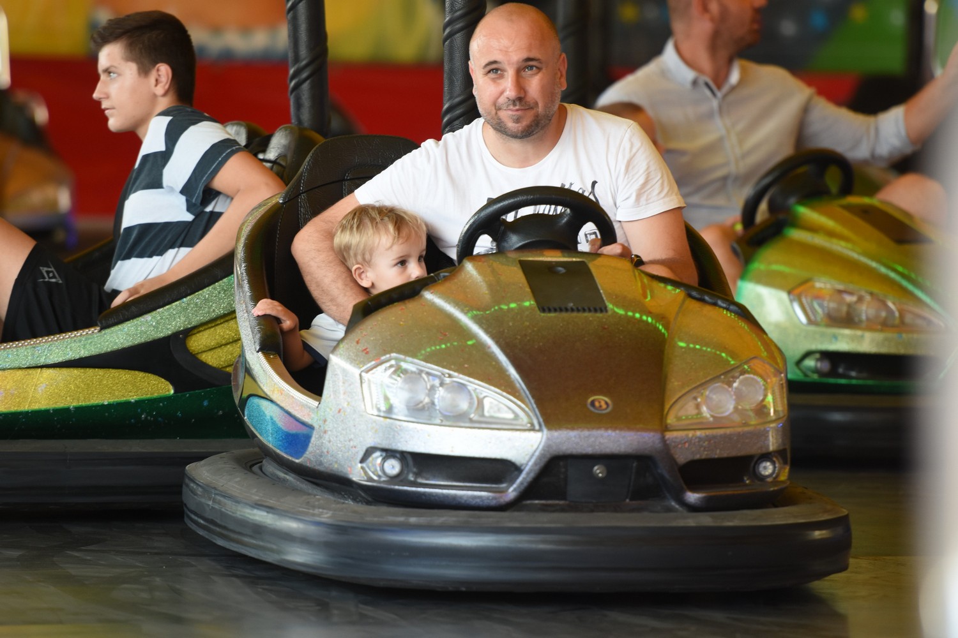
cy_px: 319
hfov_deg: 7.2
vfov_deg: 4.8
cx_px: 479
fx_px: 7584
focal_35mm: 285
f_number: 2.8
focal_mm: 190
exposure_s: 1/80
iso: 500
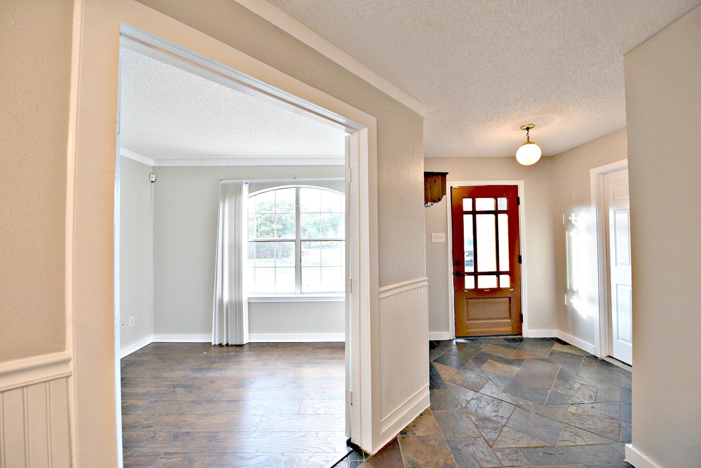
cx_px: 350
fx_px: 273
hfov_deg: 104.2
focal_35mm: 14
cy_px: 234
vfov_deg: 81.3
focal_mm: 14
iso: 400
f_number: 4
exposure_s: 1/60
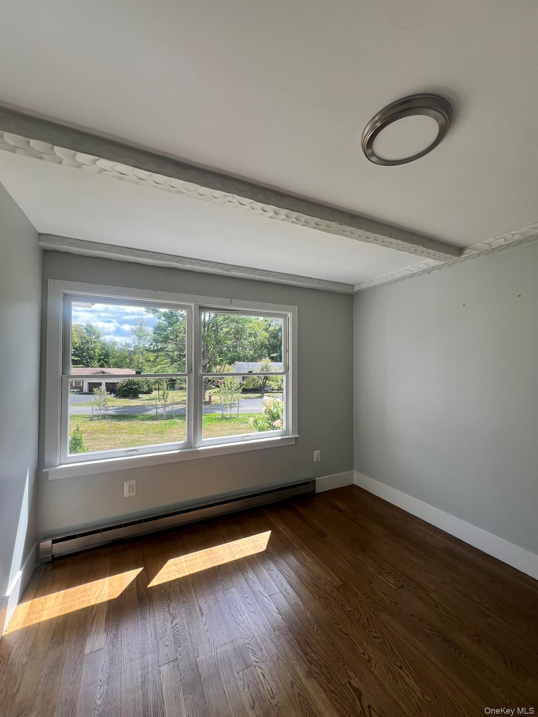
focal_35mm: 13
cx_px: 269
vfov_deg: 106.2
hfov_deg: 89.9
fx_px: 269
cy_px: 358
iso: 32
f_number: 1.8
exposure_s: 1/310
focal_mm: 1.57
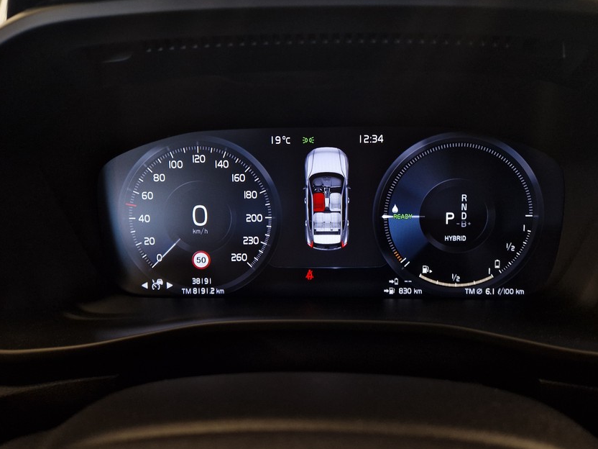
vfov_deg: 49.7
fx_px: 484
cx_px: 314
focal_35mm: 28
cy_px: 224
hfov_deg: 63.4
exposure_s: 1/100
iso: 50
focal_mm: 5.4
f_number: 1.8
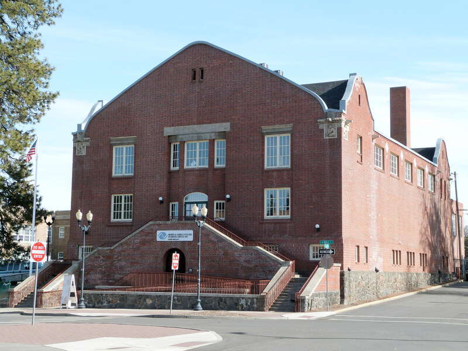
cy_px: 176
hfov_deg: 33.8
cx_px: 234
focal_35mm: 57
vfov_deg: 25.7
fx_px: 771
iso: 100
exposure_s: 1/200
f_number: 5.6
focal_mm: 10.2
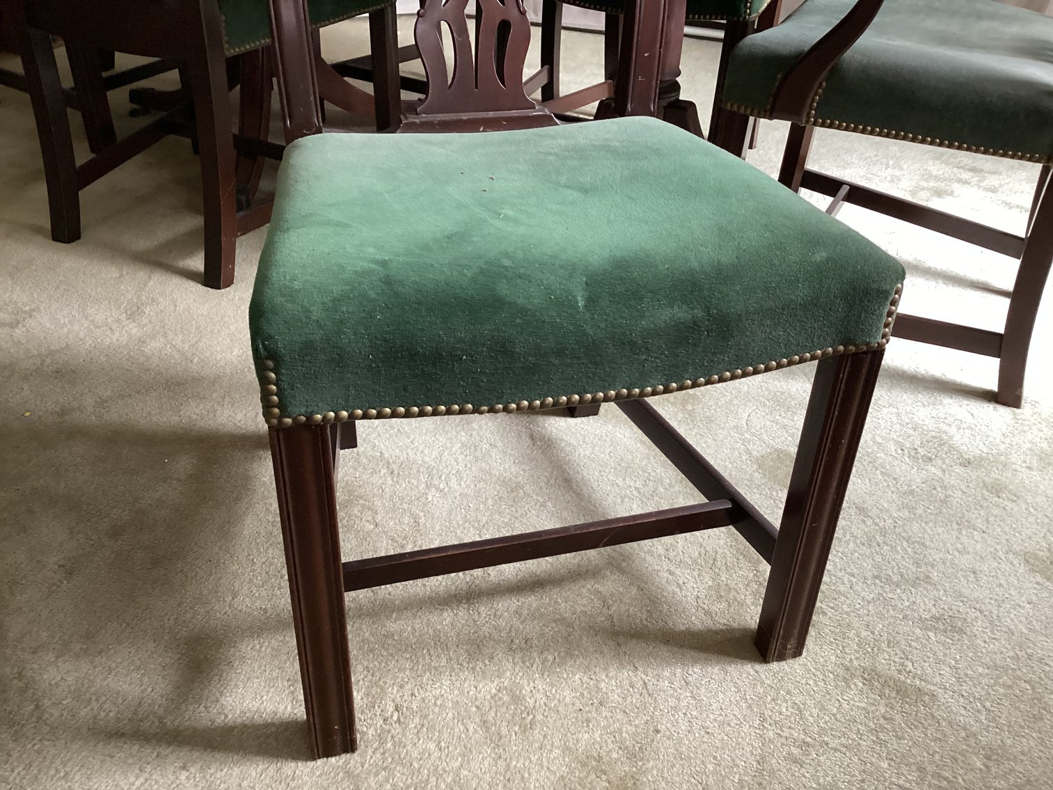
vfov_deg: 45.4
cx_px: 526
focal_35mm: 31
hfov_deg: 58.3
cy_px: 395
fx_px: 943
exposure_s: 1/50
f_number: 2.4
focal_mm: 3.3
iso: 250
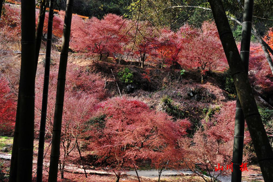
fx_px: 379
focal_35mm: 50
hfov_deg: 39.6
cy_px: 91
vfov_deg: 26.9
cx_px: 136
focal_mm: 50
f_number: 5
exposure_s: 1/200
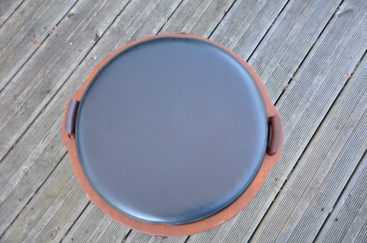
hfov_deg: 51.3
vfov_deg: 35.4
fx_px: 382
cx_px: 184
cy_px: 122
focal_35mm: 38
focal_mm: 25
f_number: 4
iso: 500
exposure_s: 1/60
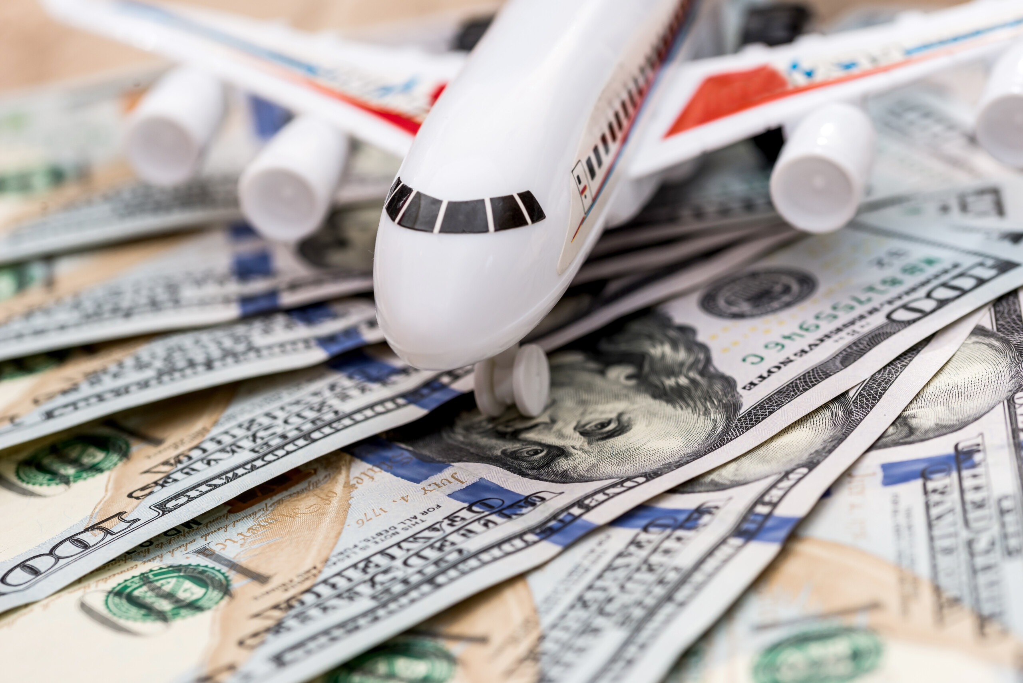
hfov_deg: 19.4
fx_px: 2985
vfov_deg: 13.1
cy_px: 342
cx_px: 512
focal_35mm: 105
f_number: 9
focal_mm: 105
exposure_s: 1/200
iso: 320
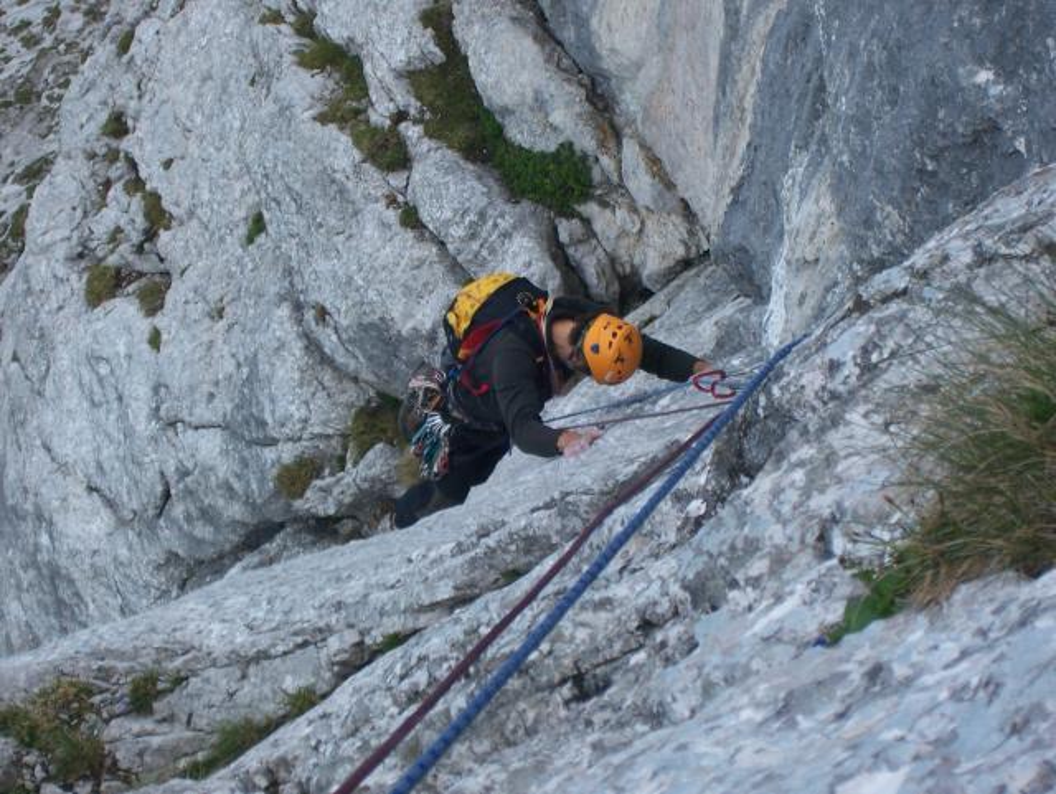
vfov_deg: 13.7
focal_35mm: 108
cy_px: 397
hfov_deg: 18.2
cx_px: 528
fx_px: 3297
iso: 80
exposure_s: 1/160
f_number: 4.8
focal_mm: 18.1
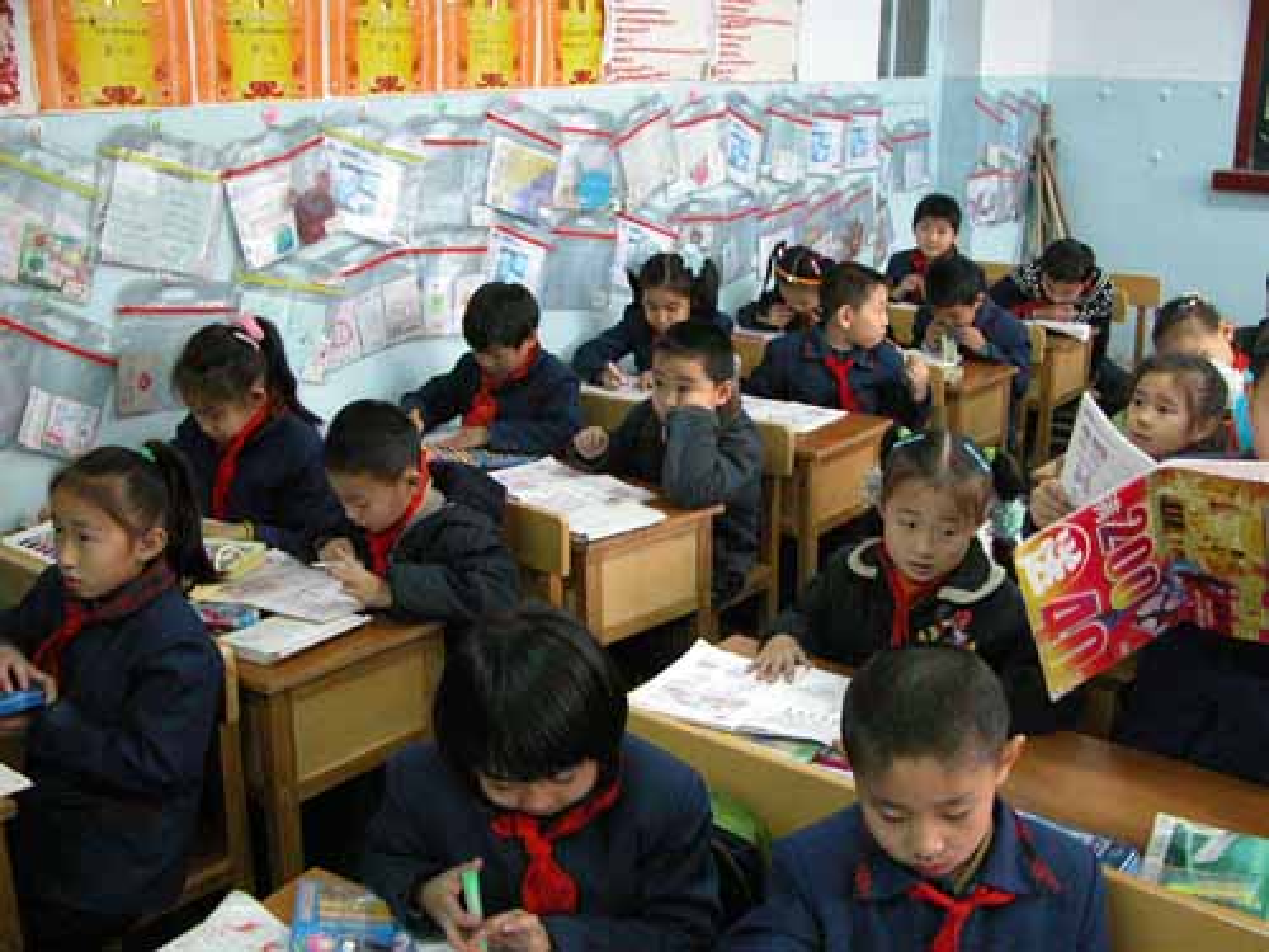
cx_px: 634
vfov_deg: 37.7
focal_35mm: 38
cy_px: 476
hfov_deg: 49.0
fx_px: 1393
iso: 800
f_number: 2.9
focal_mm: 10
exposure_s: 1/40.9
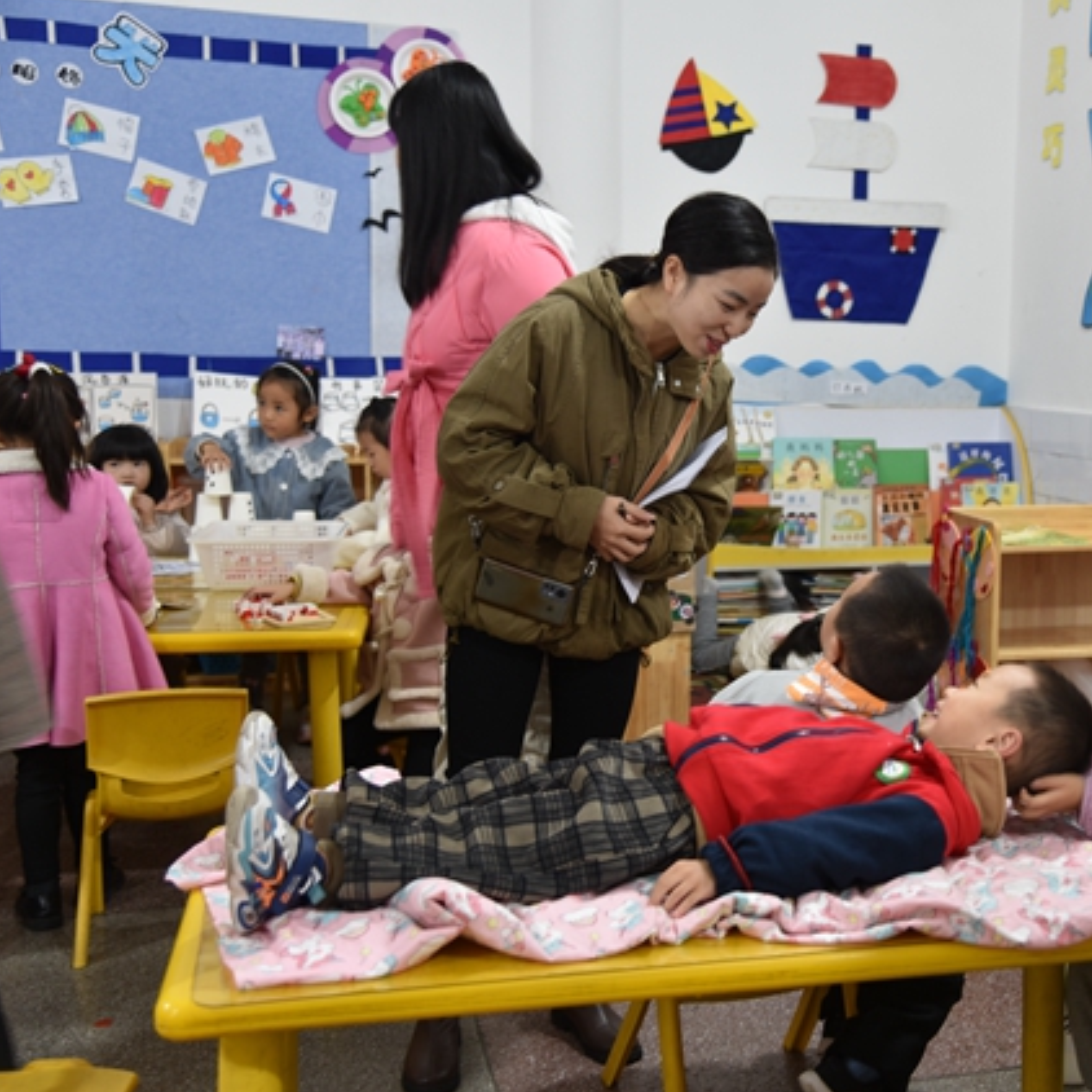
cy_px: 545
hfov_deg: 34.0
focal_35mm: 49
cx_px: 805
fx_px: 1749
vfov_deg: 34.7
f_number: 4
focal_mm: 38
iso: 400
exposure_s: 1/20
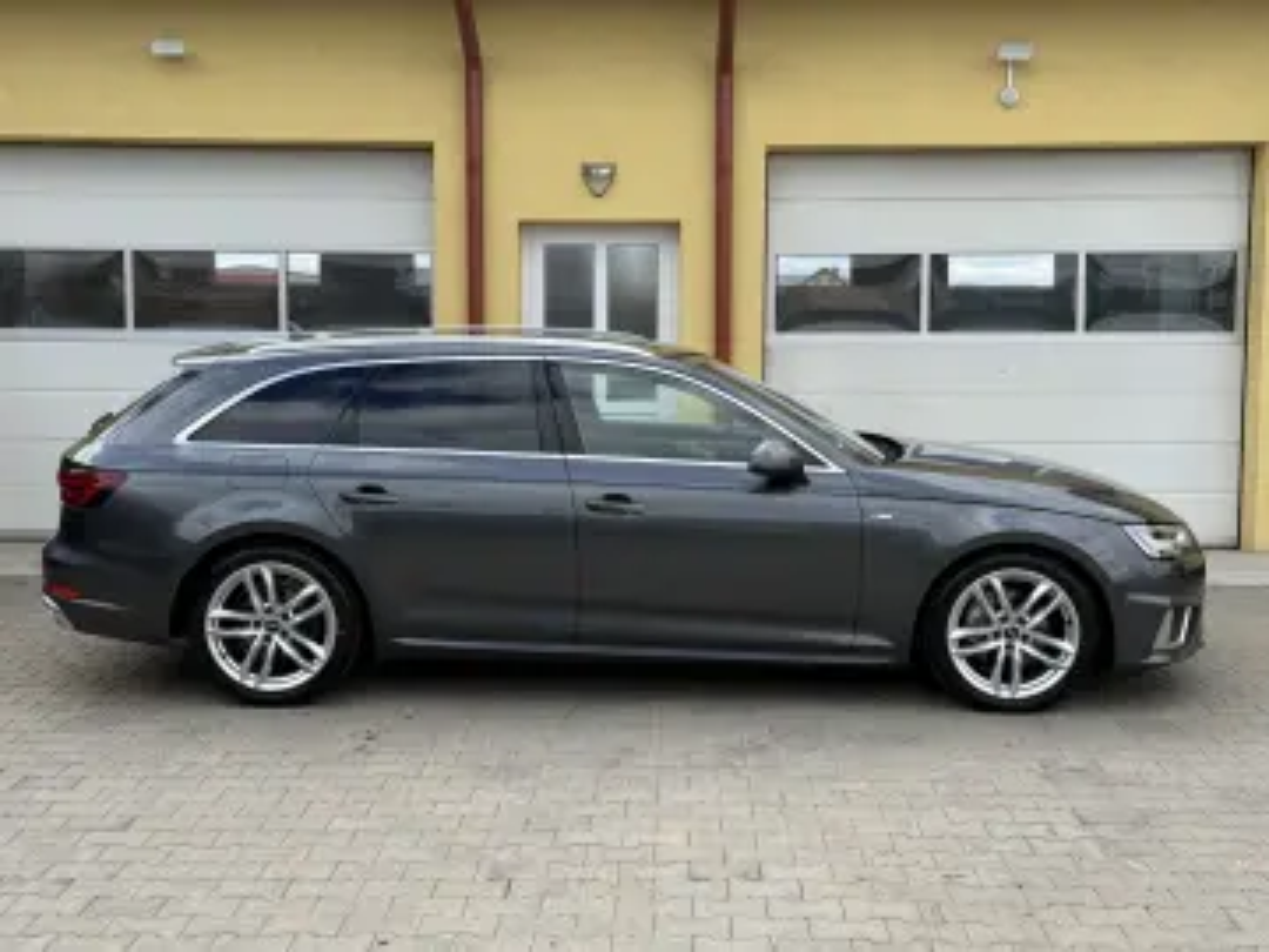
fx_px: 1760
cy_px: 476
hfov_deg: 39.7
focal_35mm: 48
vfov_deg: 30.3
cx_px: 634
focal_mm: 6.76
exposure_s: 1/1795
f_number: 1.78
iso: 64
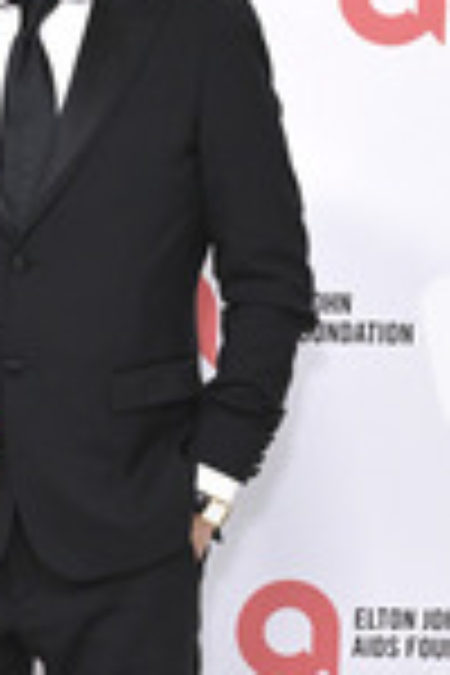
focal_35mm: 147
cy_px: 549
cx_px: -117
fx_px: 2756
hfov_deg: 9.2
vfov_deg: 13.9
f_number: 5.6
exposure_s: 1/250
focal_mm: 55
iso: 2000
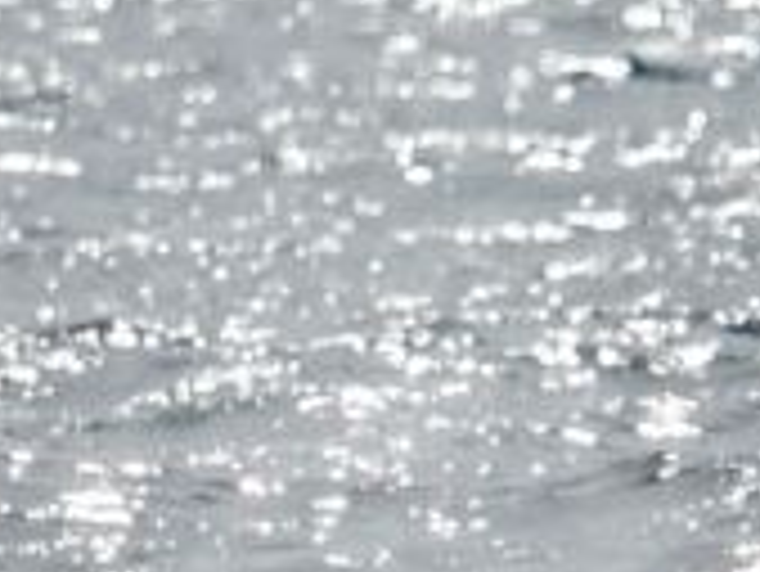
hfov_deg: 1.0
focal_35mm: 1908
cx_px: -288
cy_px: 516
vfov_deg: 0.8
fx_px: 41920
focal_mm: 420
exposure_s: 1/8000
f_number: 6
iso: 400
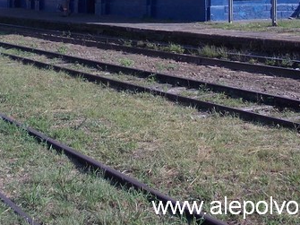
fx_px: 754
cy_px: -18
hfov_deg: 22.5
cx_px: 124
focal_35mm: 87
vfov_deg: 16.5
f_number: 6.2
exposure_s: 1/250
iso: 80
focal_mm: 5.3
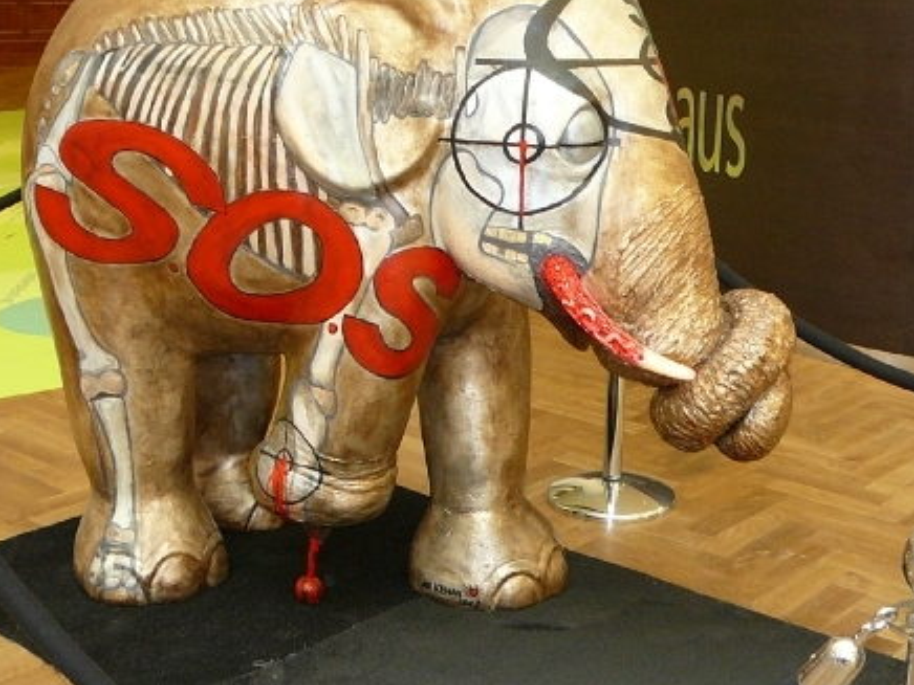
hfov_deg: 34.9
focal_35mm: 55
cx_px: 478
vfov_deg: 26.5
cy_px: 270
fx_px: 1452
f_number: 2.8
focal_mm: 5.2
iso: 125
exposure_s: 1/30
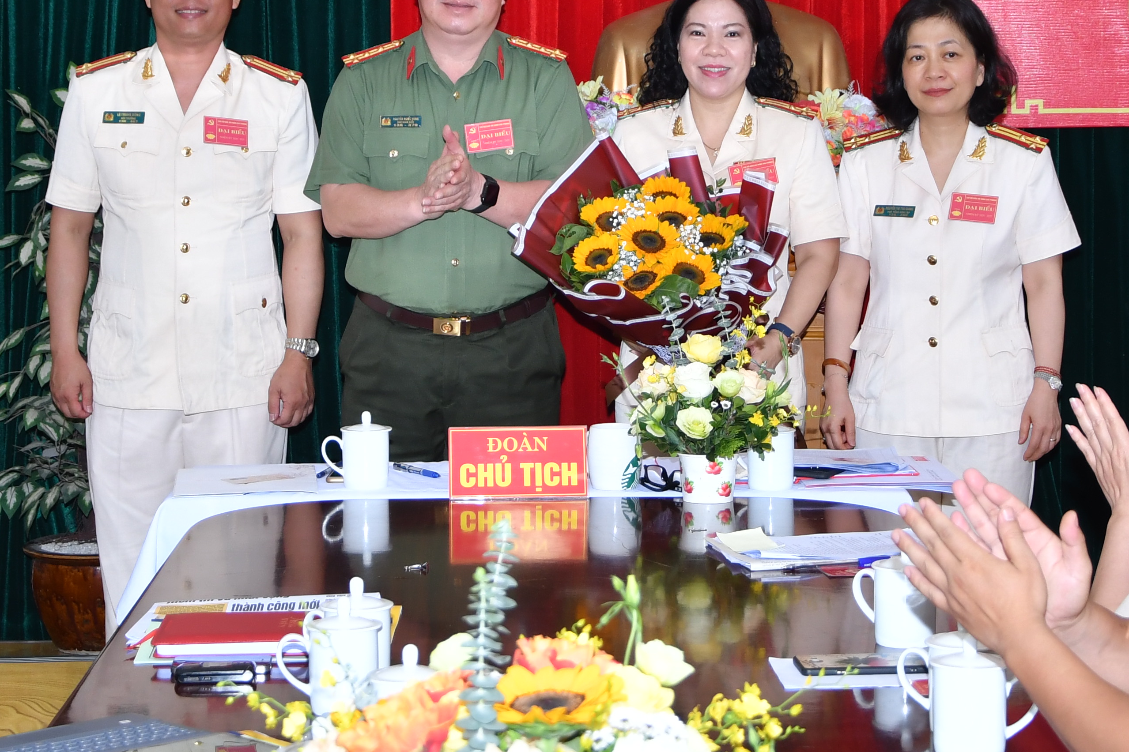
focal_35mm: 98
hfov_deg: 20.8
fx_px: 3073
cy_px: 103
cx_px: 647
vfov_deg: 13.9
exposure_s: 1/200
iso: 400
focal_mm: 30
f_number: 4.5
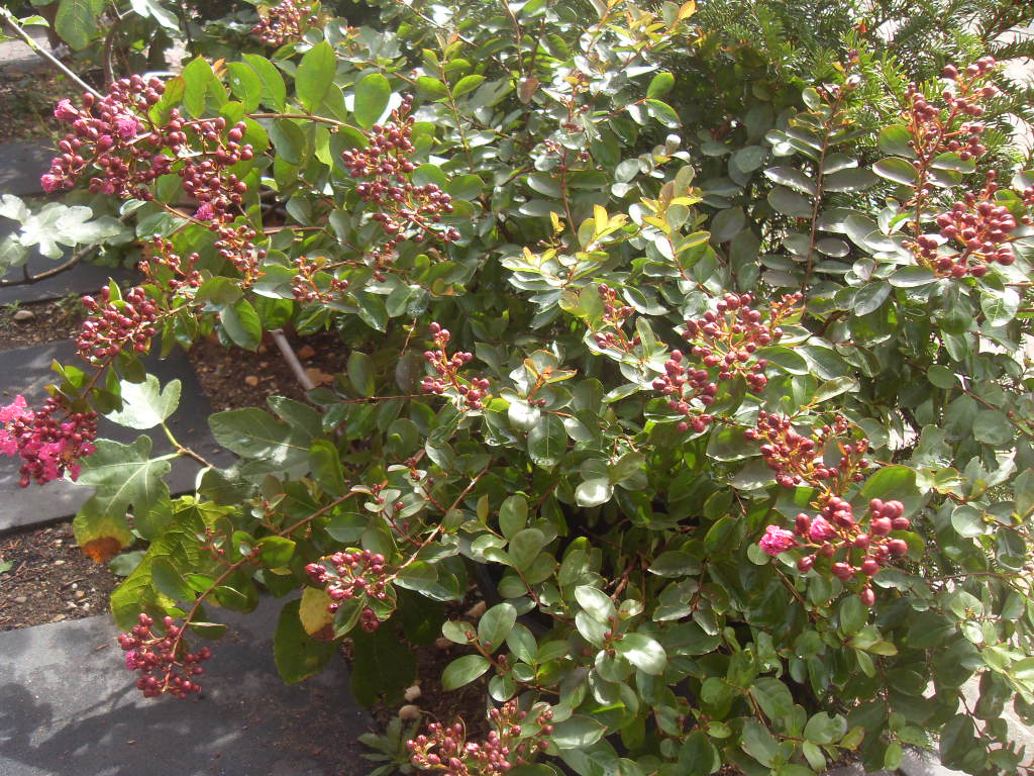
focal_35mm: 37
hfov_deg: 50.1
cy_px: 388
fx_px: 1105
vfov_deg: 38.7
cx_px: 517
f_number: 2.8
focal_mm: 6.3
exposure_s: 1/350
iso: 80
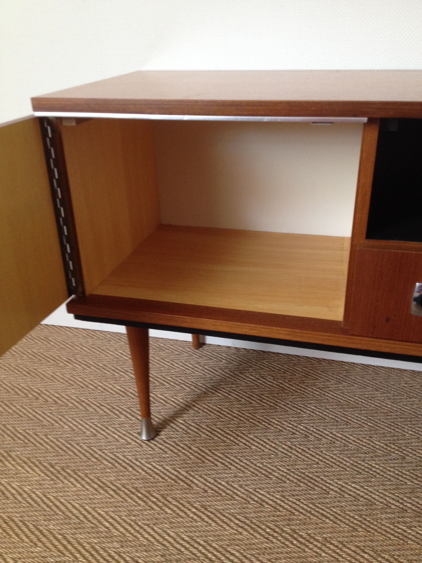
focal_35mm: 35
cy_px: 282
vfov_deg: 52.6
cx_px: 211
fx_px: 569
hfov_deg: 40.7
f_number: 2.4
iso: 160
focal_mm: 4.28
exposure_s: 1/20
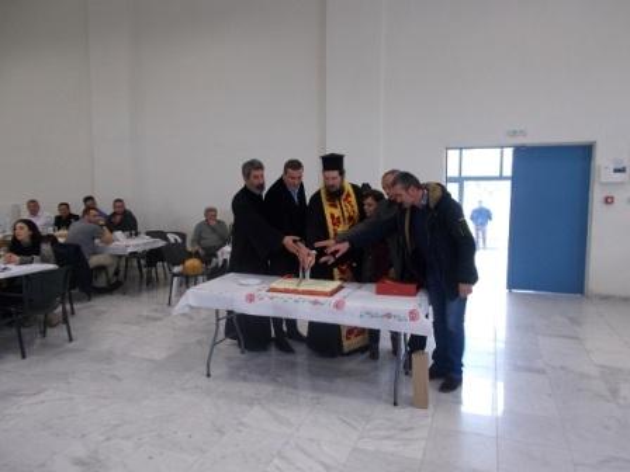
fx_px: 473
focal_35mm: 26
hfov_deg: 67.3
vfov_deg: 53.1
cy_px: 236
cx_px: 315
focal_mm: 4.6
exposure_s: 1/25
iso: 140
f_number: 3.2
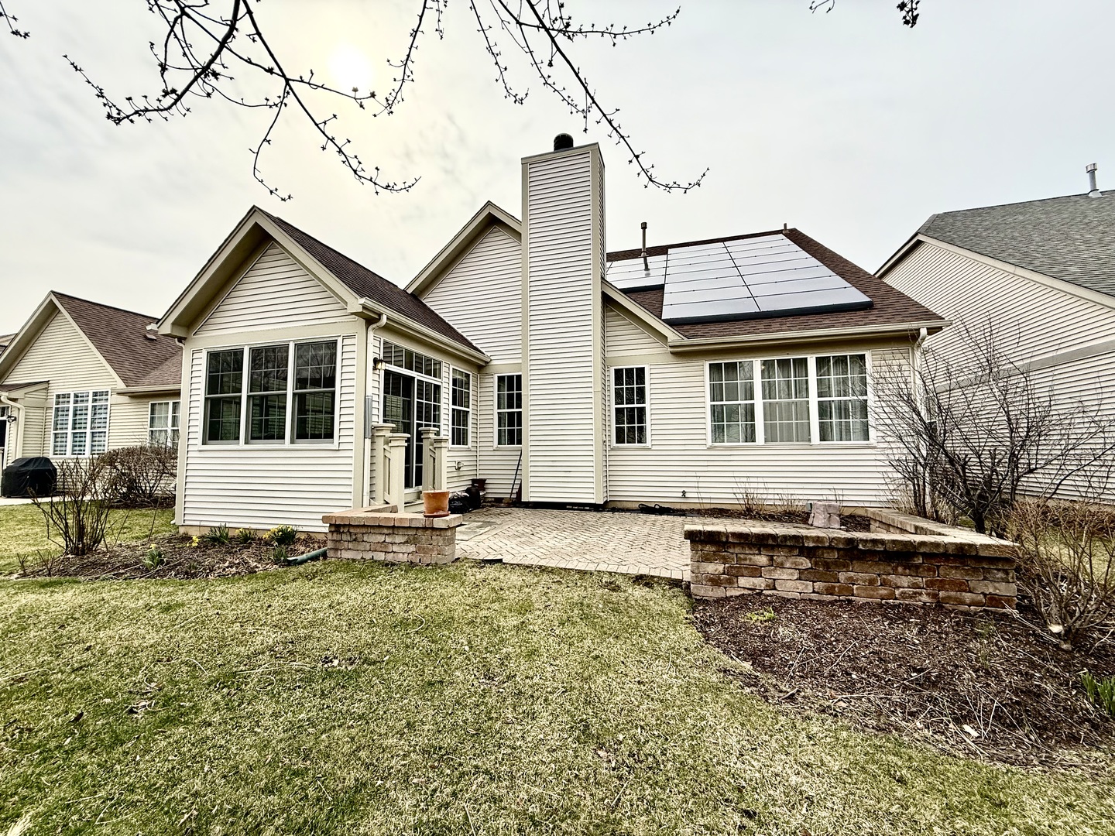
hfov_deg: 102.1
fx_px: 451
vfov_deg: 85.7
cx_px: 558
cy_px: 418
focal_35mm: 14
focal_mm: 2.22
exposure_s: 1/1339
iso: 64
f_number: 2.2
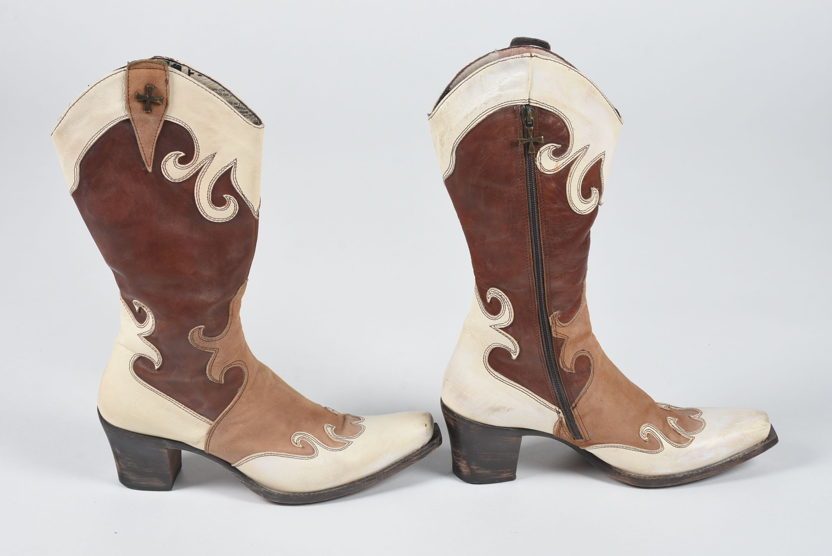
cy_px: 278
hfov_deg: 27.0
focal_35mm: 75
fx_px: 1735
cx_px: 416
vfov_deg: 18.2
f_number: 13
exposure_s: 1/125
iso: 200
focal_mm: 50
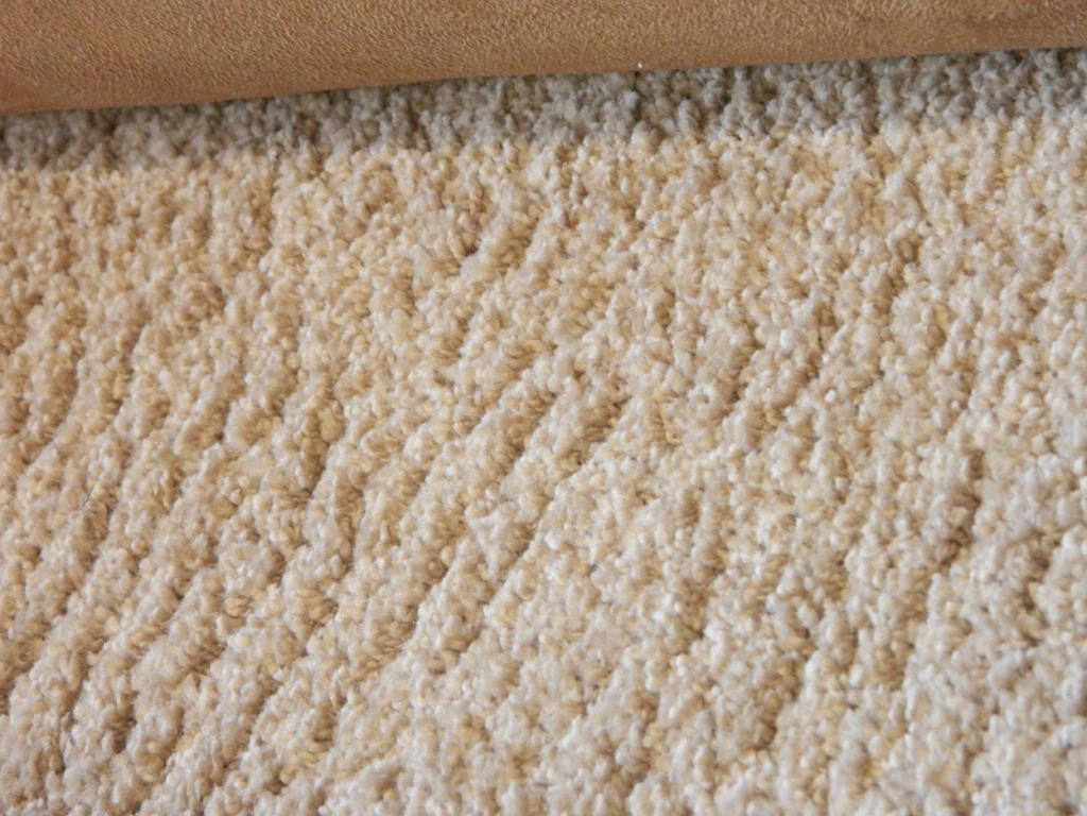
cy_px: 408
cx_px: 544
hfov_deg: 13.2
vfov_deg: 9.9
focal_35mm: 150
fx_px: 4710
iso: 400
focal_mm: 27
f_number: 4.9
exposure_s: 1/8
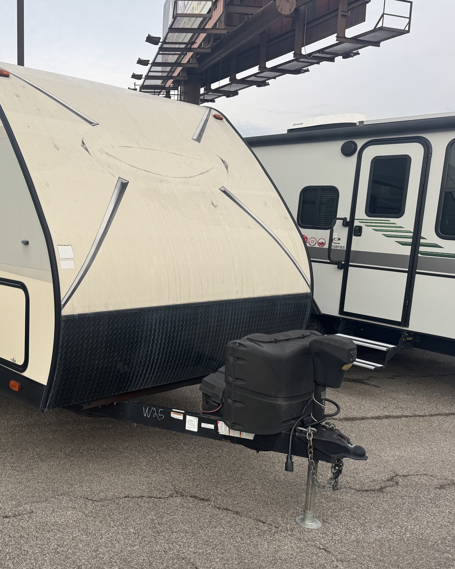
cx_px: 86
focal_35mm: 32
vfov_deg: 55.7
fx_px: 539
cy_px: 290
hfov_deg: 43.5
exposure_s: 1/1215
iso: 80
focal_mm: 6.76
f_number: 1.78
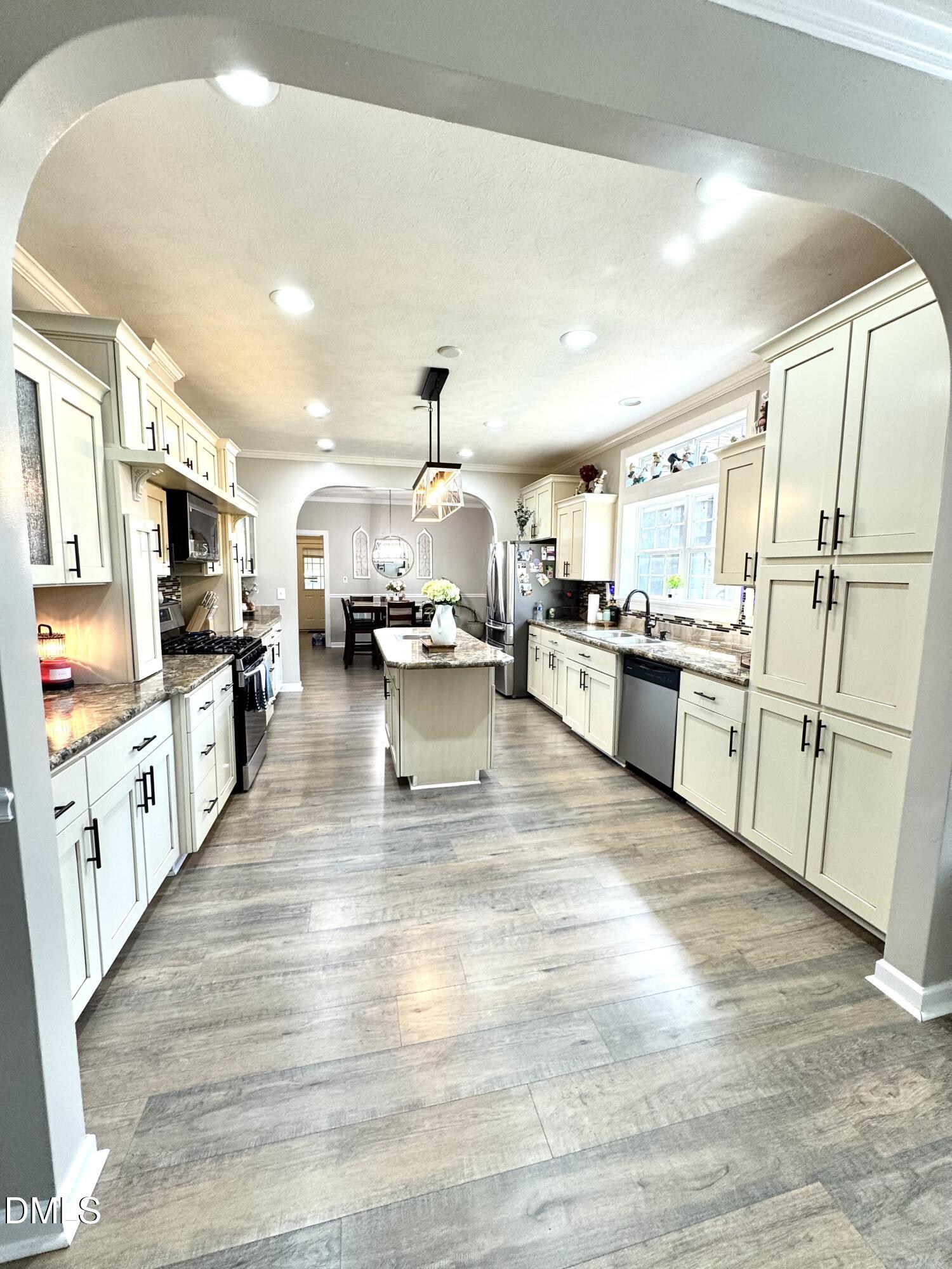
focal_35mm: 14
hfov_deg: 85.7
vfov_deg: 102.1
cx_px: 476
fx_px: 513
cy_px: 634
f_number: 2.2
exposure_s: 1/120
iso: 125
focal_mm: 2.22
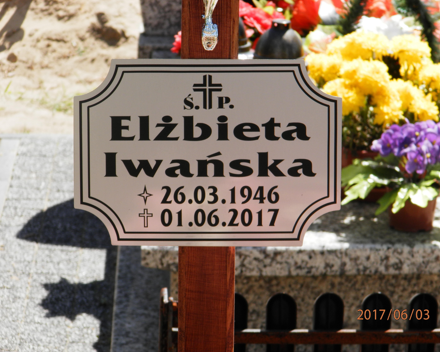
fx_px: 2448
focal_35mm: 188
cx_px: 223
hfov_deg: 10.3
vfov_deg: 8.2
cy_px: 176
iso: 80
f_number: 5.1
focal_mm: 32.1
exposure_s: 1/250
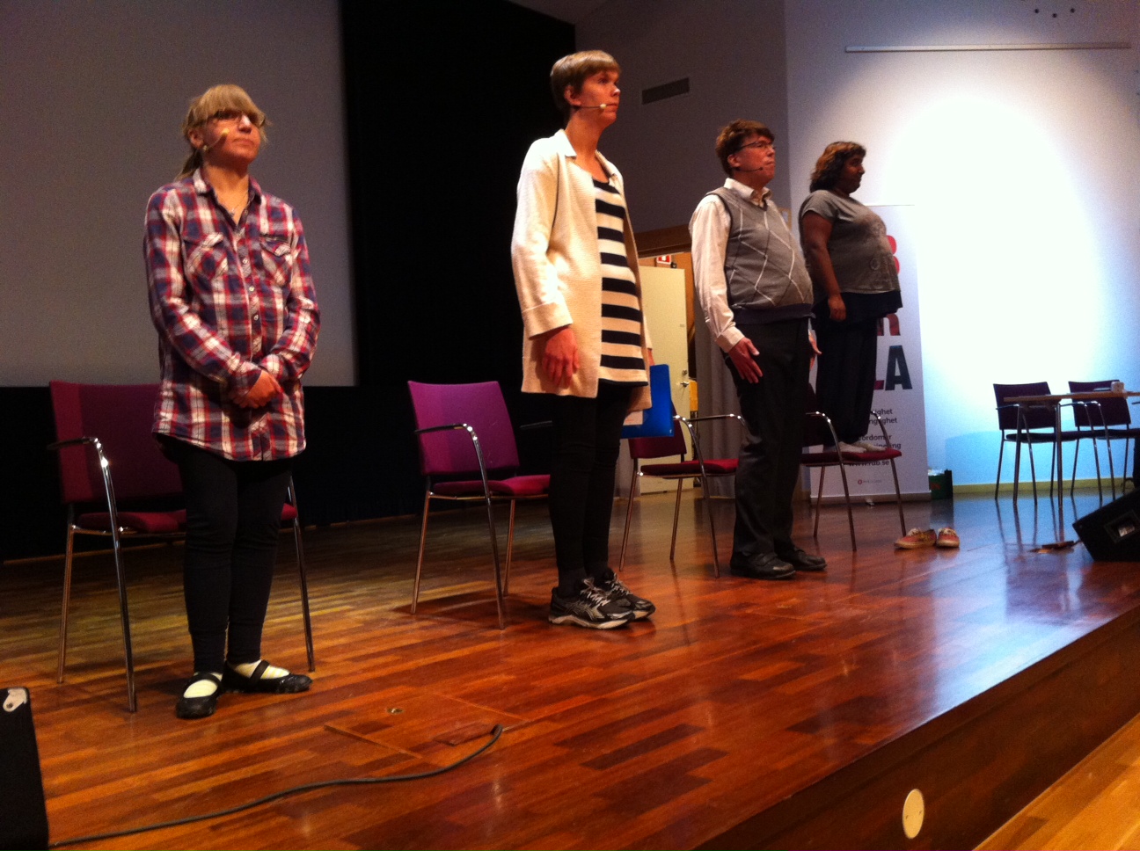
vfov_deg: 40.6
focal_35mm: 35
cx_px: 570
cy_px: 426
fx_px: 1151
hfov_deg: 52.7
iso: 250
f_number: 2.8
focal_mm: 3.85
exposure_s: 1/15
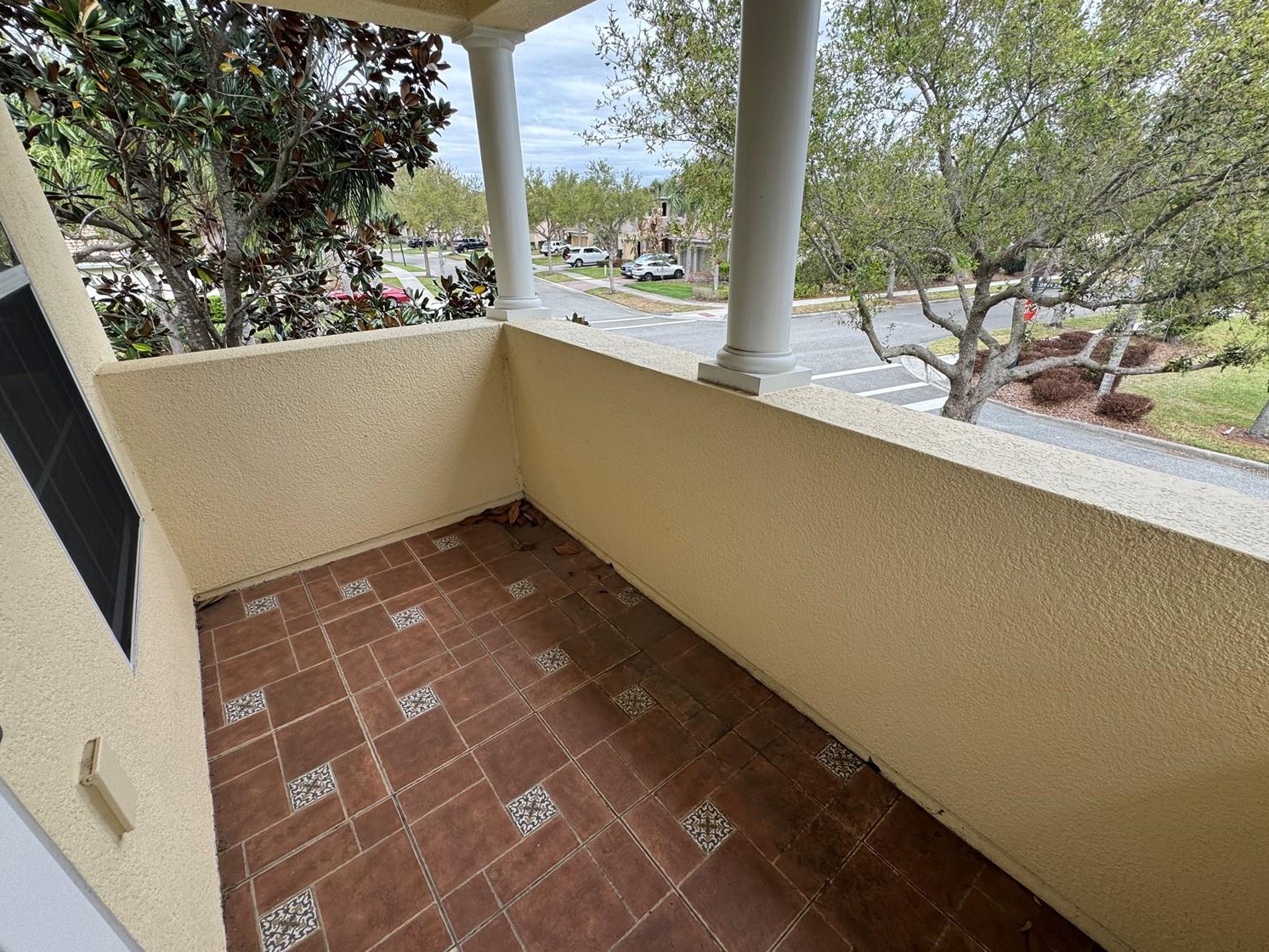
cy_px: 472
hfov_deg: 98.2
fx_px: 550
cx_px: 643
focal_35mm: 15
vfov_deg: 81.8
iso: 40
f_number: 2.2
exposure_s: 1/354
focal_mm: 2.22
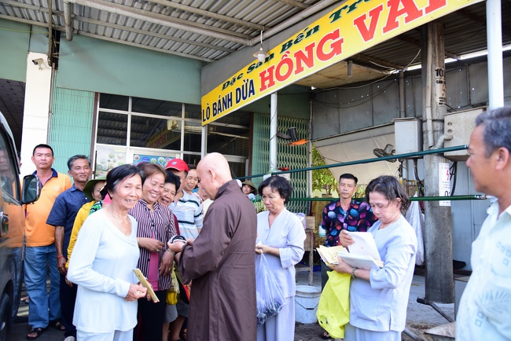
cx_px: 256
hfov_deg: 73.7
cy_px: 170
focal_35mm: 24
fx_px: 341
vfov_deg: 53.2
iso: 400
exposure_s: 1/160
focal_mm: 24
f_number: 4
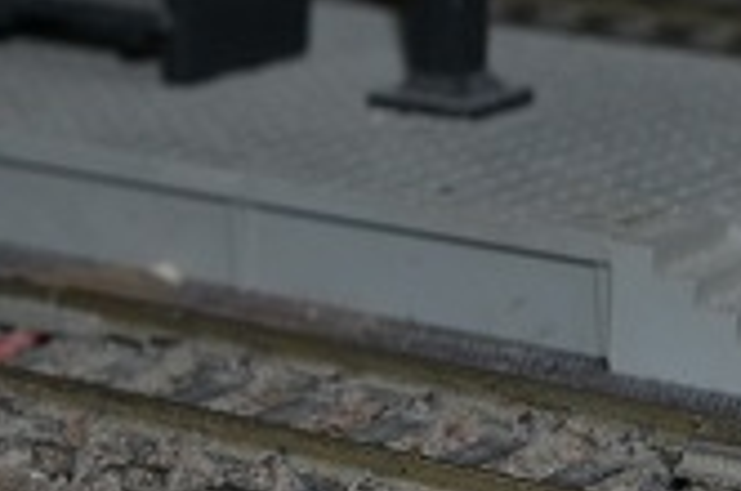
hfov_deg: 8.8
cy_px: 107
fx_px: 4499
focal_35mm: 219
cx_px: -790
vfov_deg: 6.2
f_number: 8
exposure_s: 1/60
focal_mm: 28
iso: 100
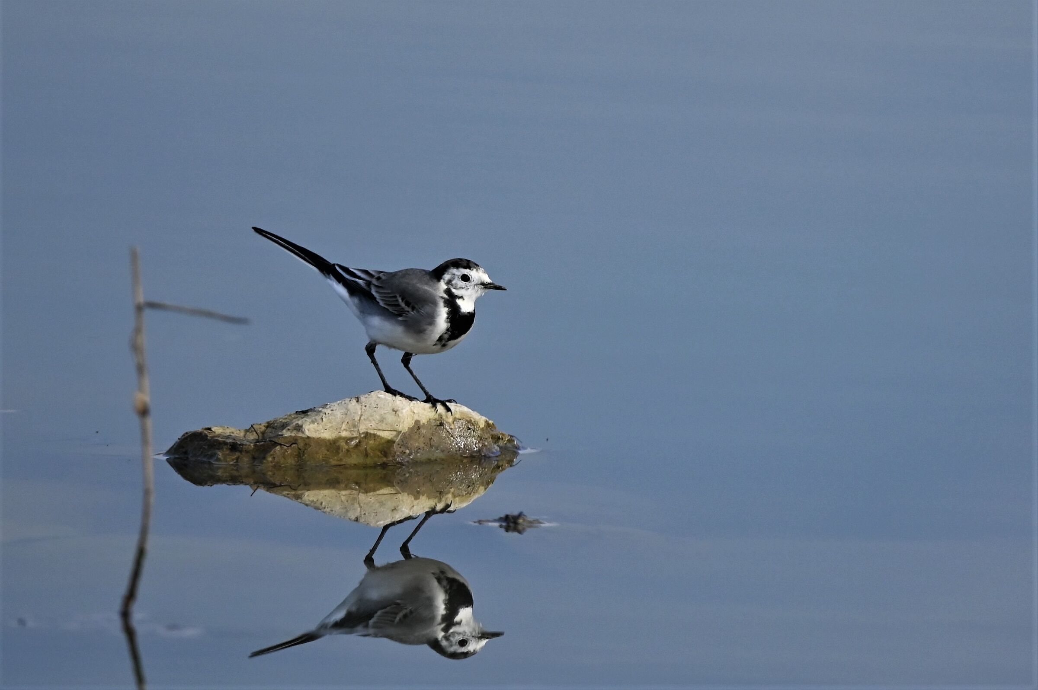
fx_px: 17285
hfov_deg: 3.4
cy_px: 345
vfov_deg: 2.3
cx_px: 519
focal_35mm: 600
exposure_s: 1/2500
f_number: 6.3
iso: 800
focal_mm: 600
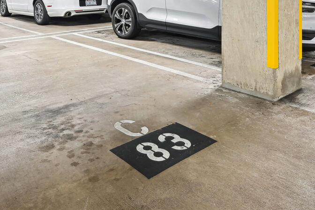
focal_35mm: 36
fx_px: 315
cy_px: -10
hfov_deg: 53.1
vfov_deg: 33.1
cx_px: 142
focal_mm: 14
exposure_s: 1.3
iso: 200
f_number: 9
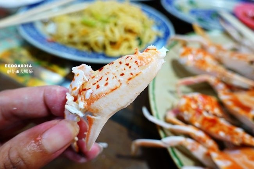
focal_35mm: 24
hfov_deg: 73.8
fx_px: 169
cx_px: 127
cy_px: 84
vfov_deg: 53.1
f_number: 2.8
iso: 160
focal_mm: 9
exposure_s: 1/30
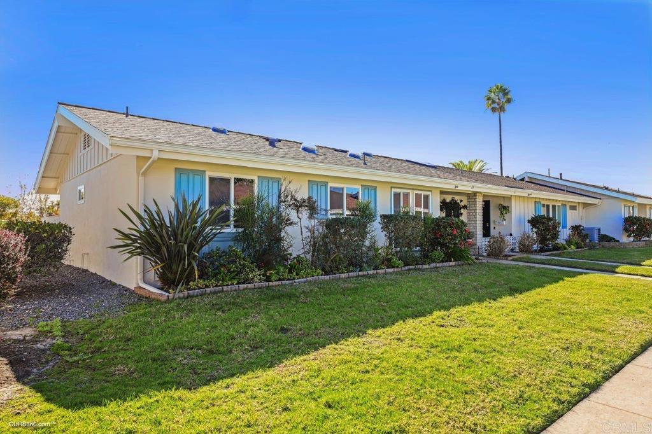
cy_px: 217
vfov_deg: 55.1
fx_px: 416
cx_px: 326
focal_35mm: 23
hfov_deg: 76.1
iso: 100
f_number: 6.3
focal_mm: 23
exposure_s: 1/50
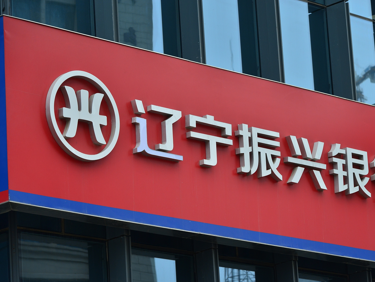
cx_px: 208
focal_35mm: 179
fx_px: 1940
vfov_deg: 8.3
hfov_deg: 11.0
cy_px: 141
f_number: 7.1
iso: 640
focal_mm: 165
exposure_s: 1/1000
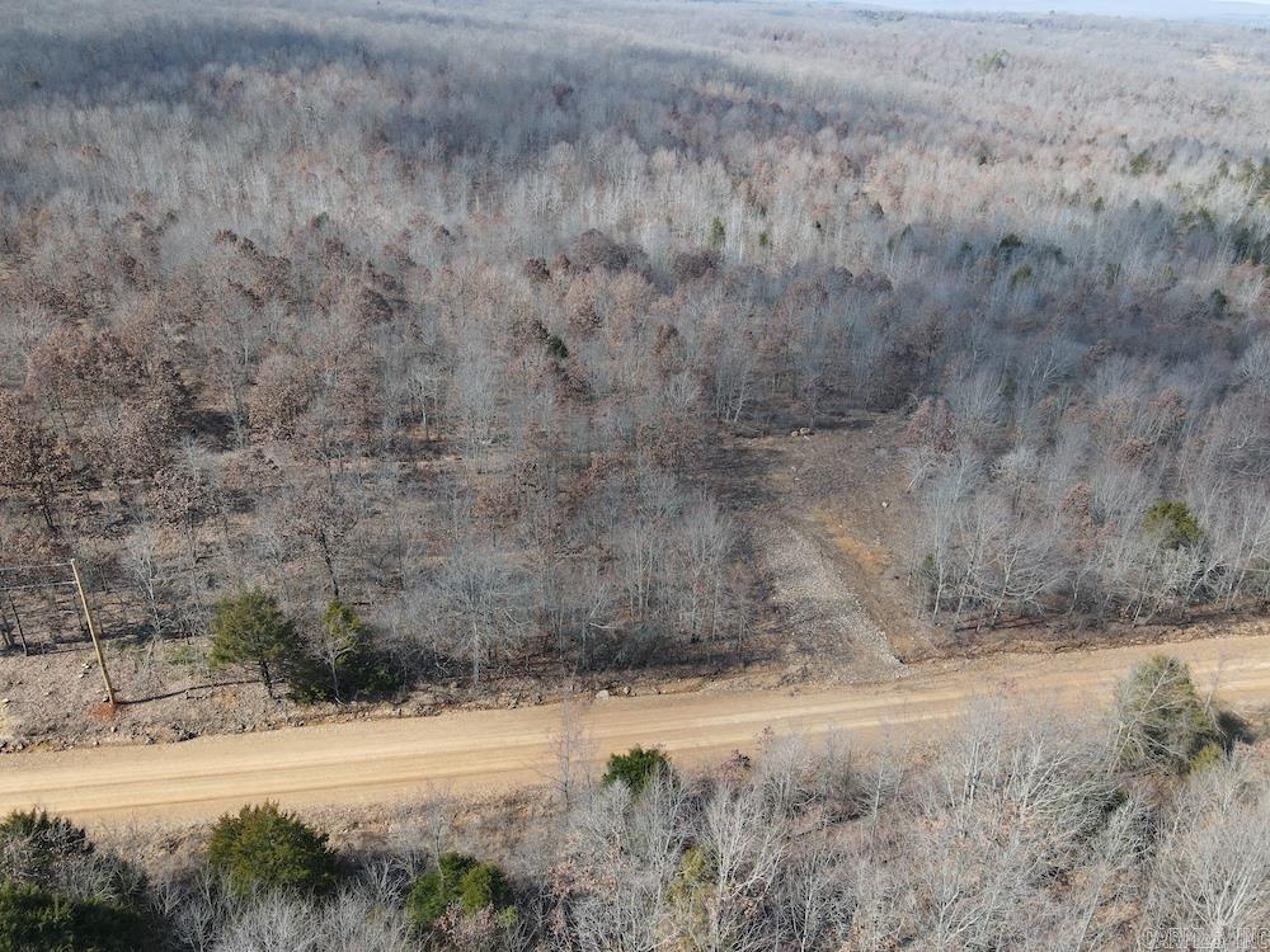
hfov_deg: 71.6
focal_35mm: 24
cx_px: 635
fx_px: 881
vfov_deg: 56.8
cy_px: 476
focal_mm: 4.5
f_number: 2.8
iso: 100
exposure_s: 1/15
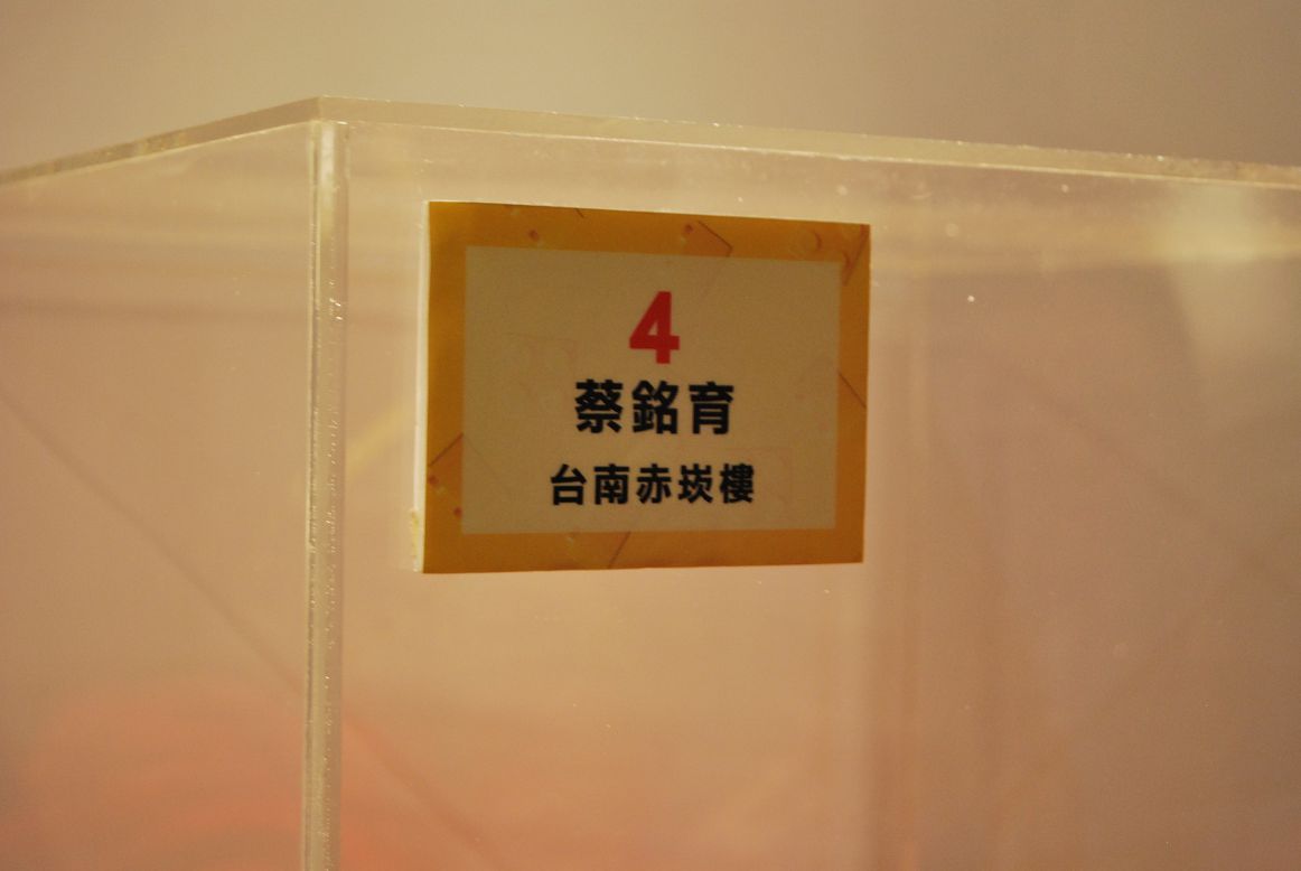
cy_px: 436
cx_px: 650
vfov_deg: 19.0
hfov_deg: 28.0
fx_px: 2605
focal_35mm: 72
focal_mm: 48
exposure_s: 1/15
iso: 800
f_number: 5.6
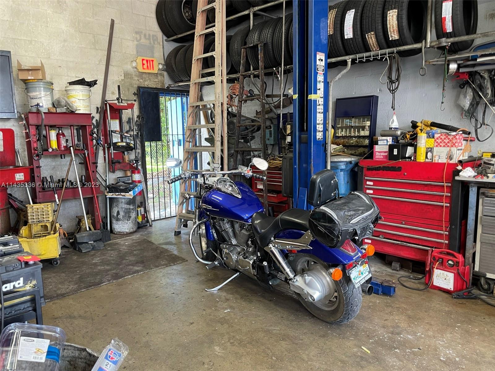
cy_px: 186
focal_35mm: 26
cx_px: 248
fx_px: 372
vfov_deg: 53.1
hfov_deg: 67.3
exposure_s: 1/60
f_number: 1.6
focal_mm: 4.2
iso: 125
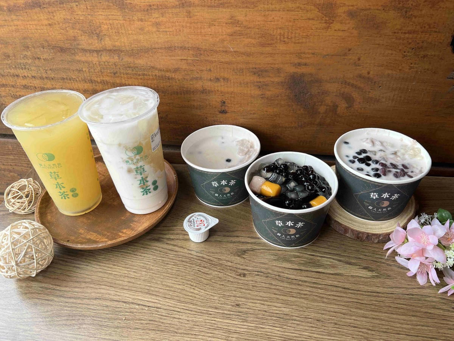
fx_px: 341
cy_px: 170
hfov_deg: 67.3
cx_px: 227
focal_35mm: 26
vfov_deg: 53.1
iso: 32
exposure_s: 1/148
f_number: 1.5
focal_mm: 5.7
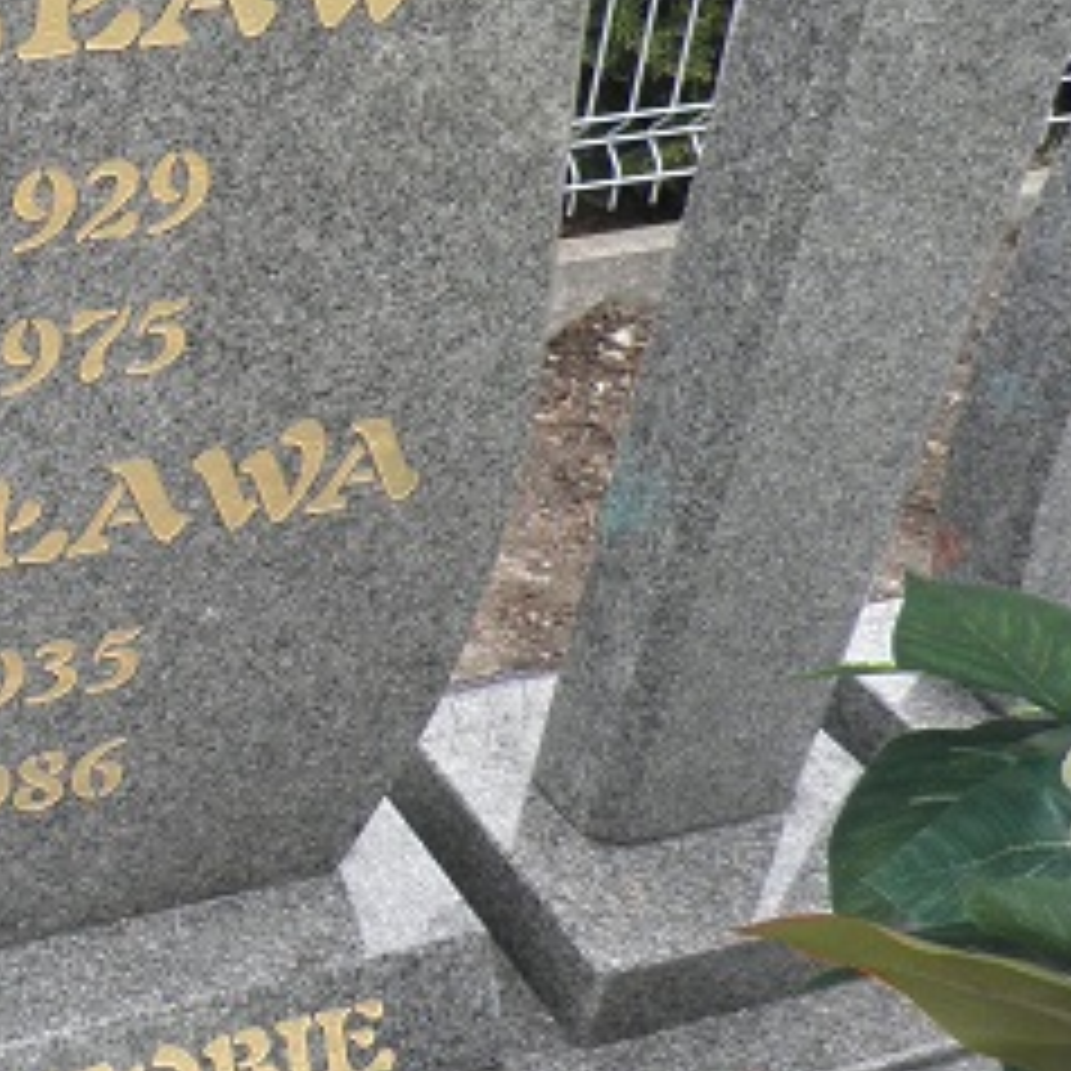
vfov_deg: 29.3
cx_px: -292
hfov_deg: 26.0
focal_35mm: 57
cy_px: 202
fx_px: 1995
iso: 64
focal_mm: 4.3
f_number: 3.3
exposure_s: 1/80
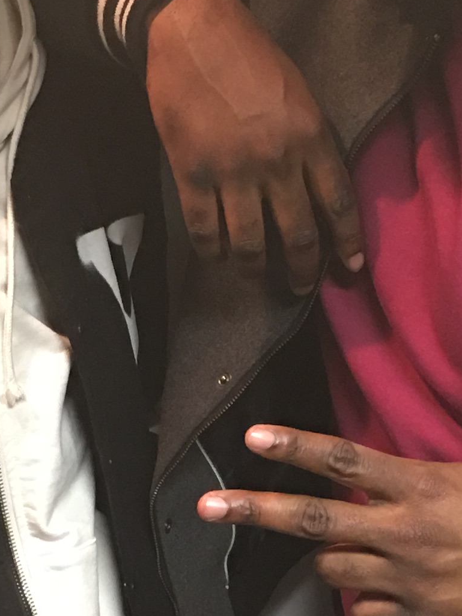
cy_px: 587
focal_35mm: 114
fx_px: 2030
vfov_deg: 17.0
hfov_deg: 13.0
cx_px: 218
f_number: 2.2
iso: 80
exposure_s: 1/10
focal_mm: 4.15
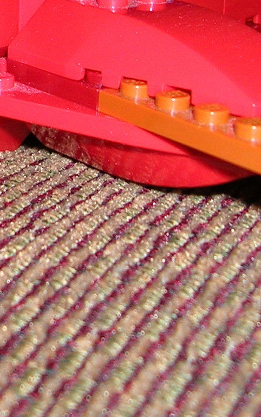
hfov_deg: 12.0
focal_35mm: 107
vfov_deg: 19.1
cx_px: -46
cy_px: 48
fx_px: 1218
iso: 50
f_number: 2.8
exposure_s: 1/60.1
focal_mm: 5.8
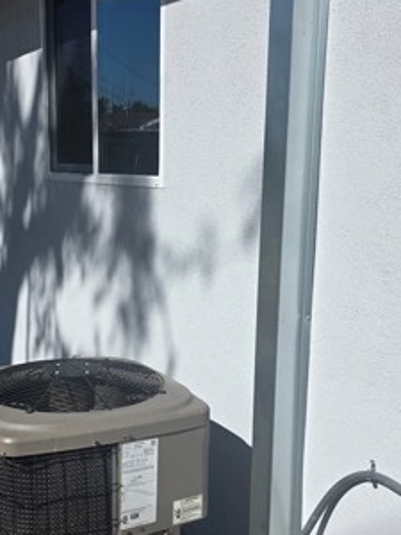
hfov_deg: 29.4
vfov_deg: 38.9
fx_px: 757
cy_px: 298
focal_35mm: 49
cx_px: 130
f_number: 1.7
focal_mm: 6.3
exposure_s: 1/7944
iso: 50
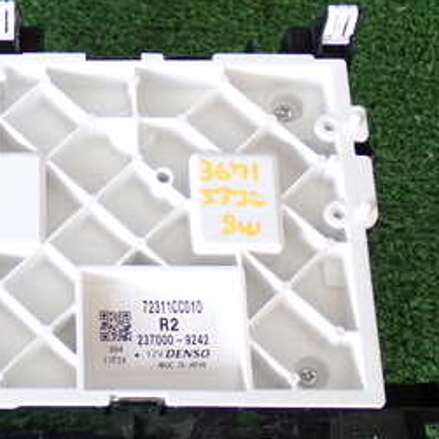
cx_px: 16
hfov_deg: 18.3
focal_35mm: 93
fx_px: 1334
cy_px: 245
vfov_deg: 18.7
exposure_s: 1/50
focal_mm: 7.84
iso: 200
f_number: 2.9
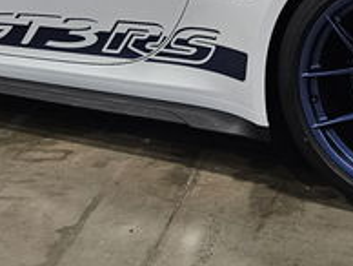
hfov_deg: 21.1
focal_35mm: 91
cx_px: 302
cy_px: -51
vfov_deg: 15.7
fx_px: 929
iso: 320
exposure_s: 1/120
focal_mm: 5.4
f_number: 1.8
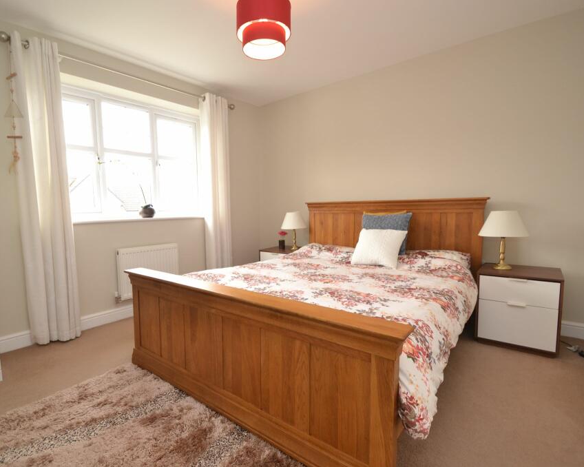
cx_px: 264
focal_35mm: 17
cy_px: 235
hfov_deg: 89.4
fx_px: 294
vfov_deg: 77.0
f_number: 4
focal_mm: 10
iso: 400
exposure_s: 1/60
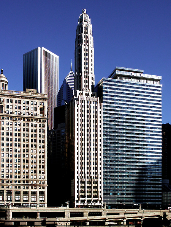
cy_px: 114
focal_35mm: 41
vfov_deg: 45.8
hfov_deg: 35.1
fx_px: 270
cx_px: 86
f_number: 8
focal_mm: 8.59
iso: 64
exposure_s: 1/350
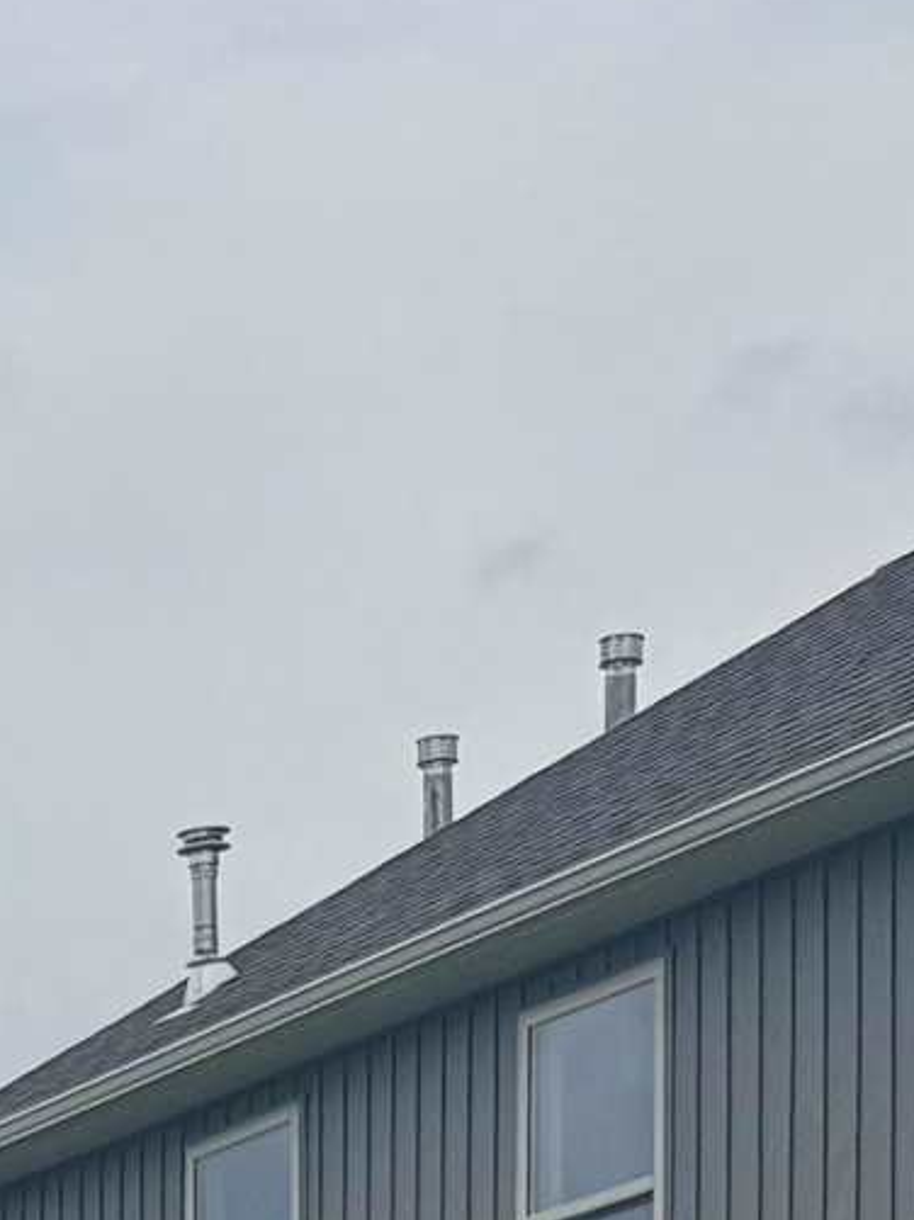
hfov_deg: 7.6
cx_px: -2535
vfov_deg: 12.5
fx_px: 5180
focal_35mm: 147
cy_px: 2027
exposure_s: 1/6410
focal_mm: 6.76
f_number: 1.78
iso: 80
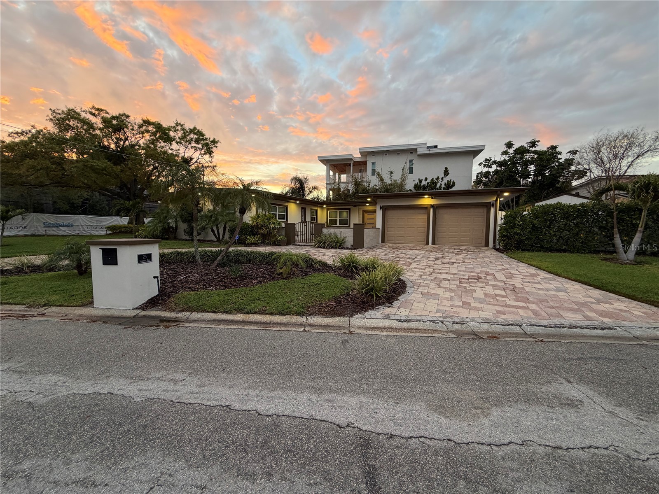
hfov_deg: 102.1
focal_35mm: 14
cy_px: 247
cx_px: 330
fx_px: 267
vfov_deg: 85.7
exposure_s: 1/121
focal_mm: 2.22
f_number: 2.2
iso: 160
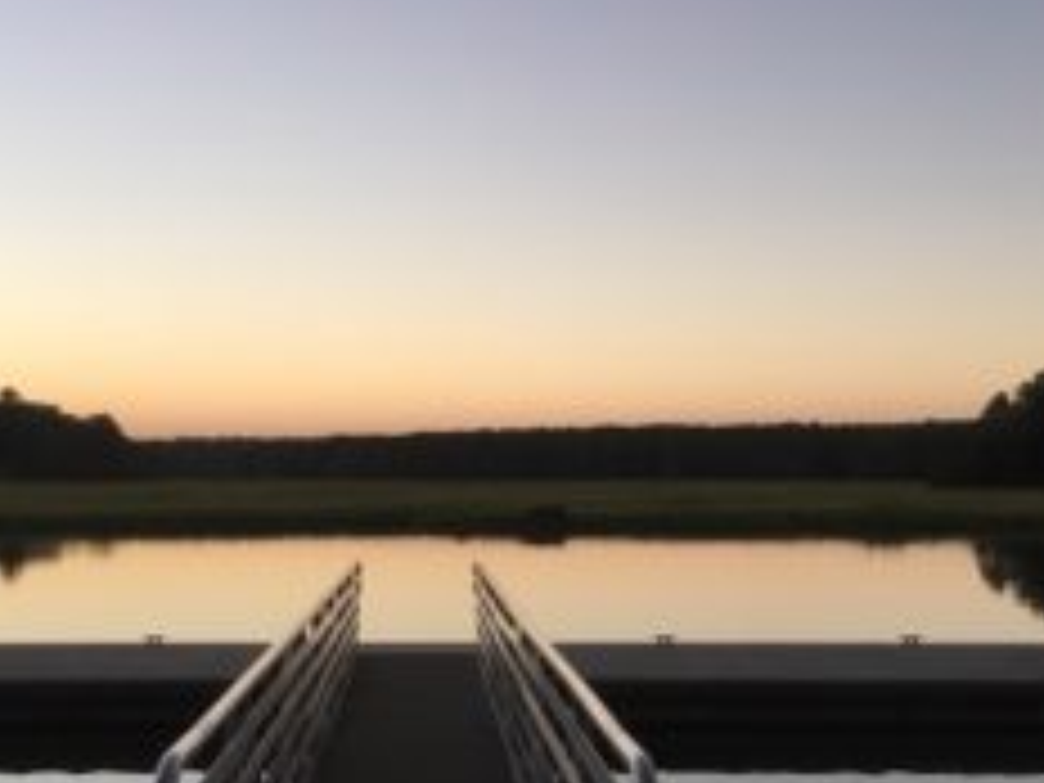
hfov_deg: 38.1
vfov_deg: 28.9
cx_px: 428
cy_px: 531
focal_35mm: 50
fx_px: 1508
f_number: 2.2
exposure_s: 1/120
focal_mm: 4.15
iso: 32
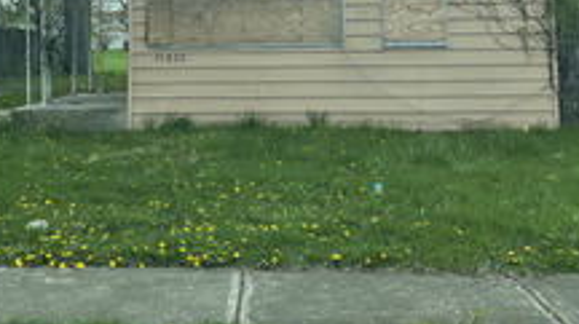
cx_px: 228
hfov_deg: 33.2
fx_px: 966
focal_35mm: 63
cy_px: -11
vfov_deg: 18.5
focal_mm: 5.1
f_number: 1.6
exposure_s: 1/2165
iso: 32
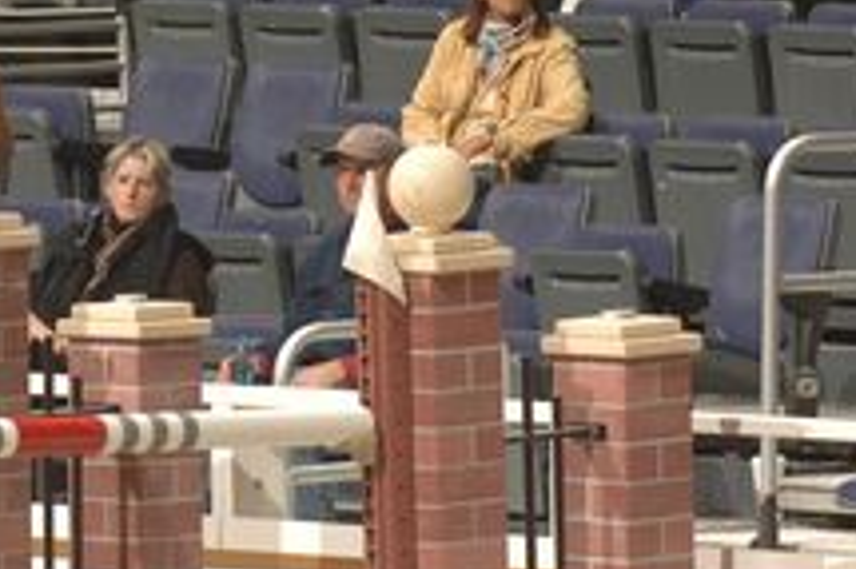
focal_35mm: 894
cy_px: 189
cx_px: -139
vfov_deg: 1.5
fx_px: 21240
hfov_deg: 2.3
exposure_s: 1/250
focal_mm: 200
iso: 320
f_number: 5.6
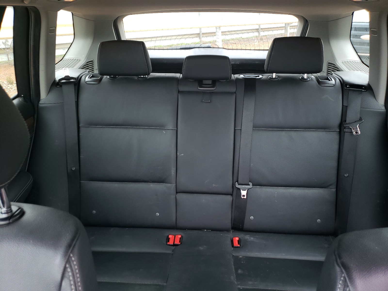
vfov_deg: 53.1
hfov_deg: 67.3
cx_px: 194
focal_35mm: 26
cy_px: 146
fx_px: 291
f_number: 1.5
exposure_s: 1/100
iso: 65
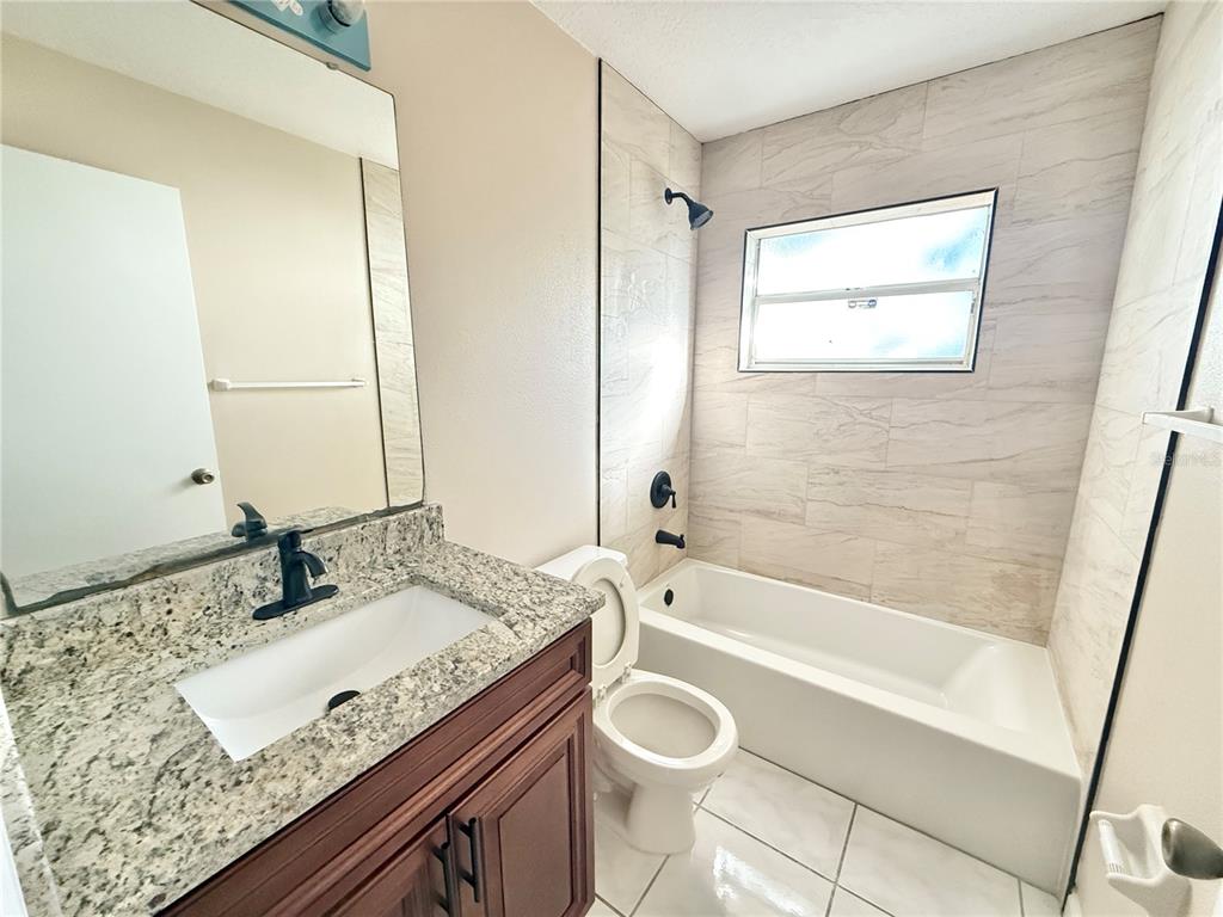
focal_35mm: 14
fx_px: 495
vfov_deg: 85.7
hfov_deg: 102.1
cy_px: 458
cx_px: 612
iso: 800
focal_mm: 2.22
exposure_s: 1/60
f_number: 2.2
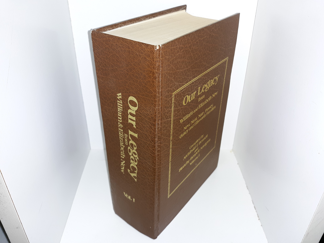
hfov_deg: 63.4
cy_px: 122
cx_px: 162
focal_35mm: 28
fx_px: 262
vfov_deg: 49.7
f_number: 1.7
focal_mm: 3.7
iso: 40
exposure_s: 1/60
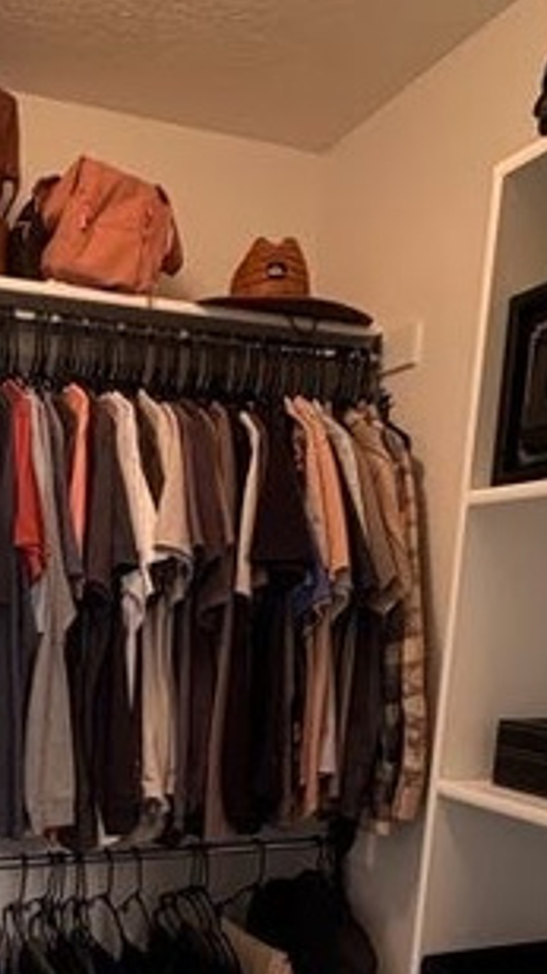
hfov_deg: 30.6
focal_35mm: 38
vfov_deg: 48.3
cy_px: 841
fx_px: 981
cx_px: 126
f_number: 2.2
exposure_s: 1/60
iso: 200
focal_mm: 2.22
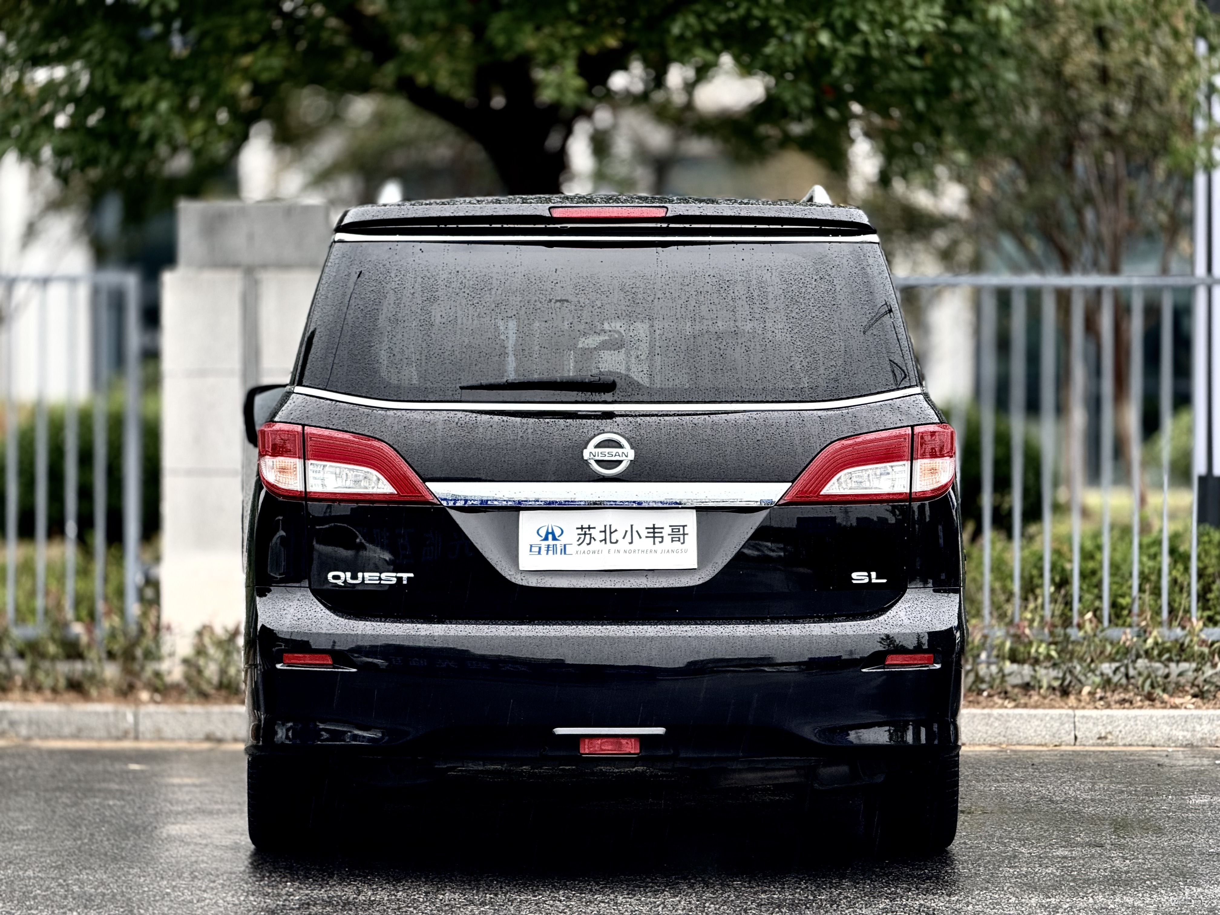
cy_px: 458
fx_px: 4229
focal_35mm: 120
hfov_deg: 16.4
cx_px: 610
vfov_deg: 12.3
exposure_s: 1/126
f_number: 2.8
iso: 50
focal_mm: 15.66
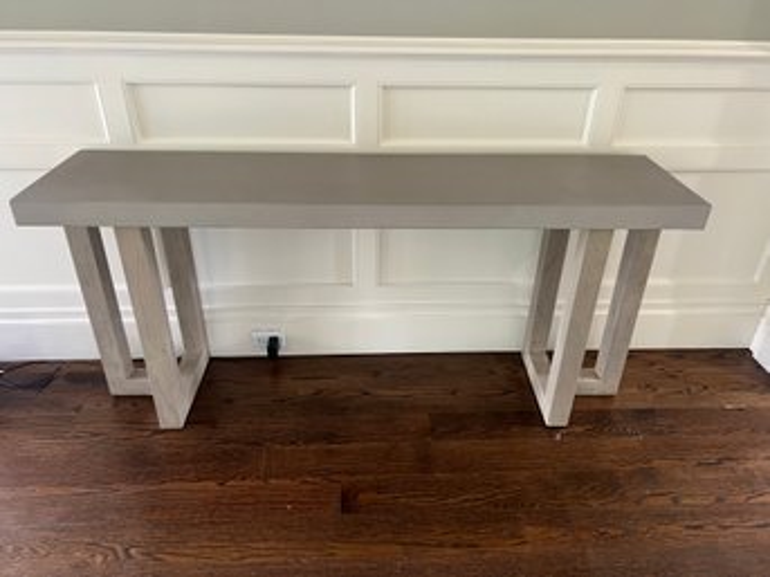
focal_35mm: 26
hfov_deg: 67.3
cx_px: 385
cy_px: 288
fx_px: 578
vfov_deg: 53.0
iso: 200
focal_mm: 5.7
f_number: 1.5
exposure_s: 1/60
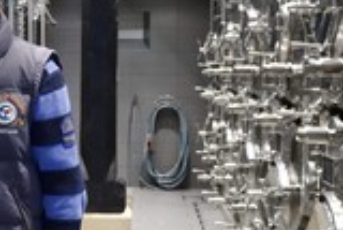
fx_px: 601
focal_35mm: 63
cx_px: 34
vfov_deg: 21.6
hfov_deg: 30.5
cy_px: 118
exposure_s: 1/20
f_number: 5.6
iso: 1600
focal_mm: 24
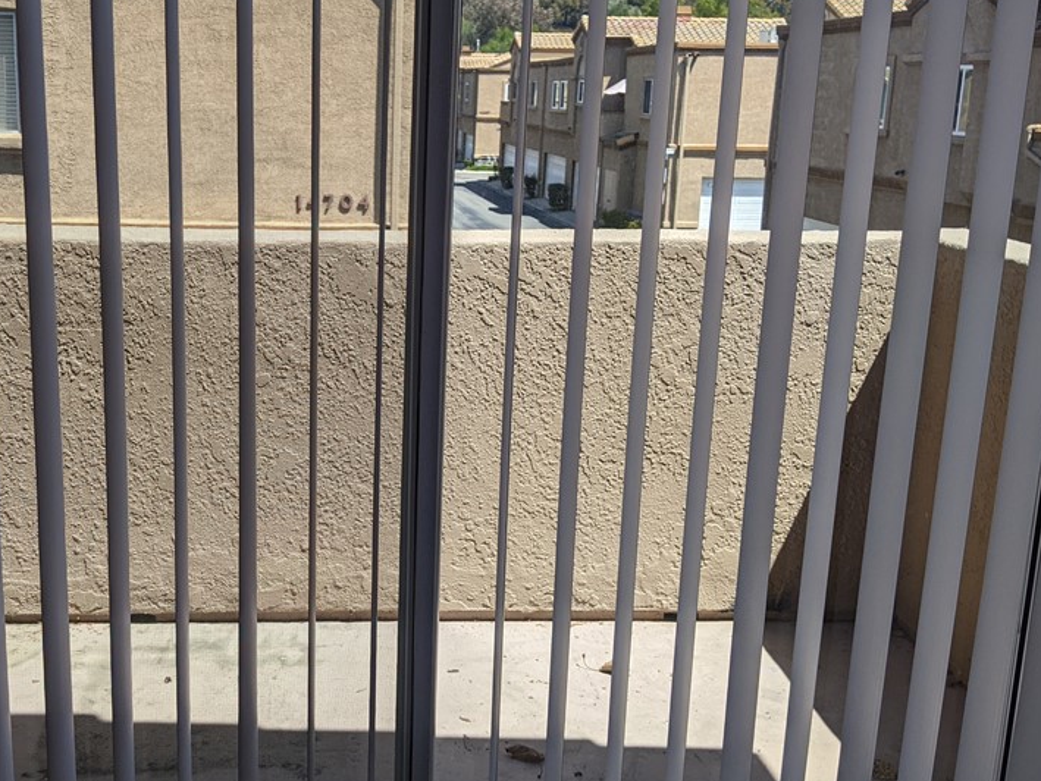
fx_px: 1173
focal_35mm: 39
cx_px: 345
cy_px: 345
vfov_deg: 36.8
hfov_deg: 47.1
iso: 57
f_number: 1.8
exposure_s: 1/2347
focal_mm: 4.44
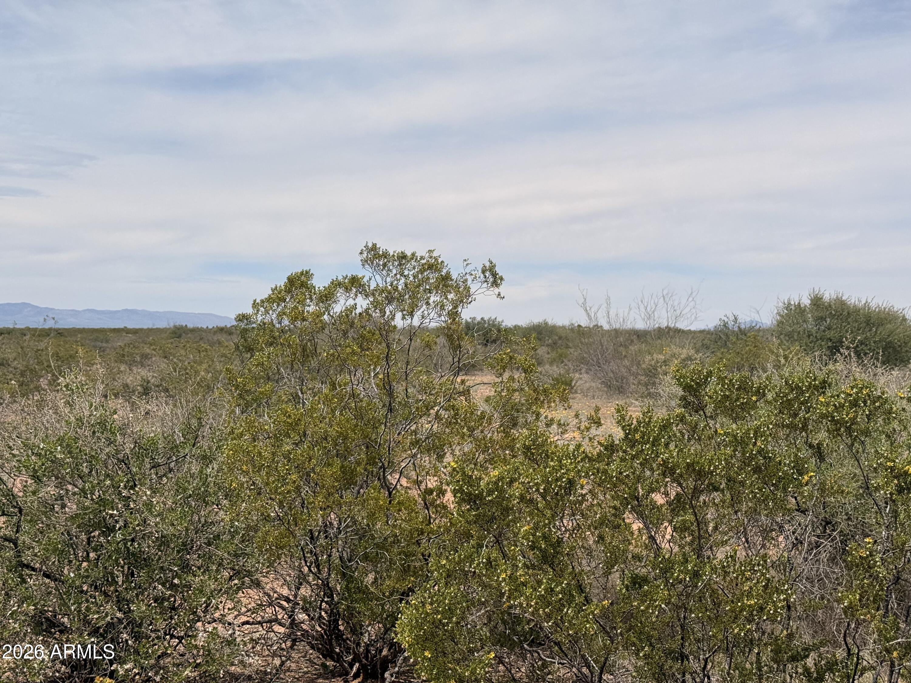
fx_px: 1263
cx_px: 456
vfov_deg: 30.3
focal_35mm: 48
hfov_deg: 39.7
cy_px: 342
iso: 64
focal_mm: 6.76
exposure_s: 1/9901
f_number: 1.78
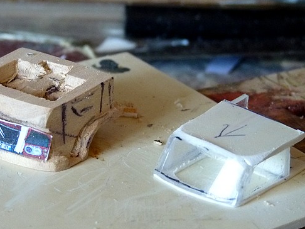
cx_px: 114
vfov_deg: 7.4
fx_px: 1770
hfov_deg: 9.8
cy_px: 112
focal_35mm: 201
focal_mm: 21.6
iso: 400
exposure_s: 1/25
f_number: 3.6
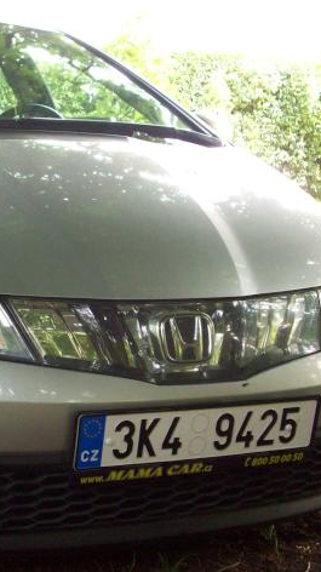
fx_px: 1030
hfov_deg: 17.3
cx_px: 5
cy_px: 282
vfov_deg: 31.0
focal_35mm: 68
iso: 200
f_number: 3.1
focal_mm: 7.6
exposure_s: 1/82.7
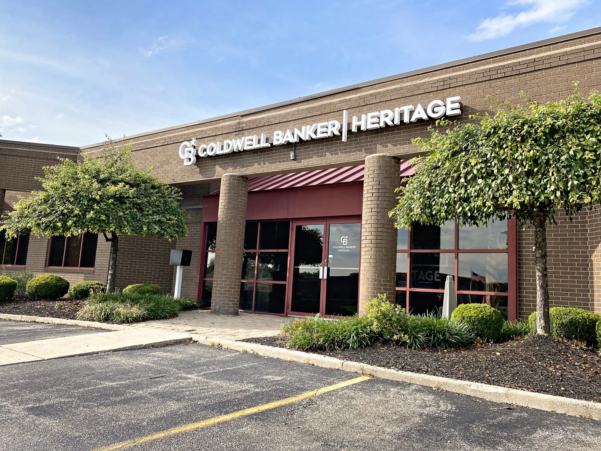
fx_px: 486
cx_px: 289
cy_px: 223
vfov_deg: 49.7
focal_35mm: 28
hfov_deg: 63.4
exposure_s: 1/1996
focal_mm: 4.25
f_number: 1.8
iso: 32
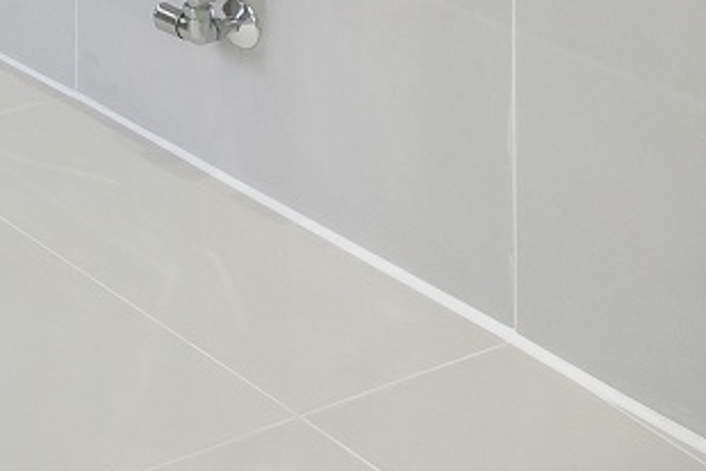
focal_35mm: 99
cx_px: -494
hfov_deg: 17.4
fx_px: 1942
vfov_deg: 10.8
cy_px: -807
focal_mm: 16
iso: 250
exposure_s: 1/60
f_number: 5.6
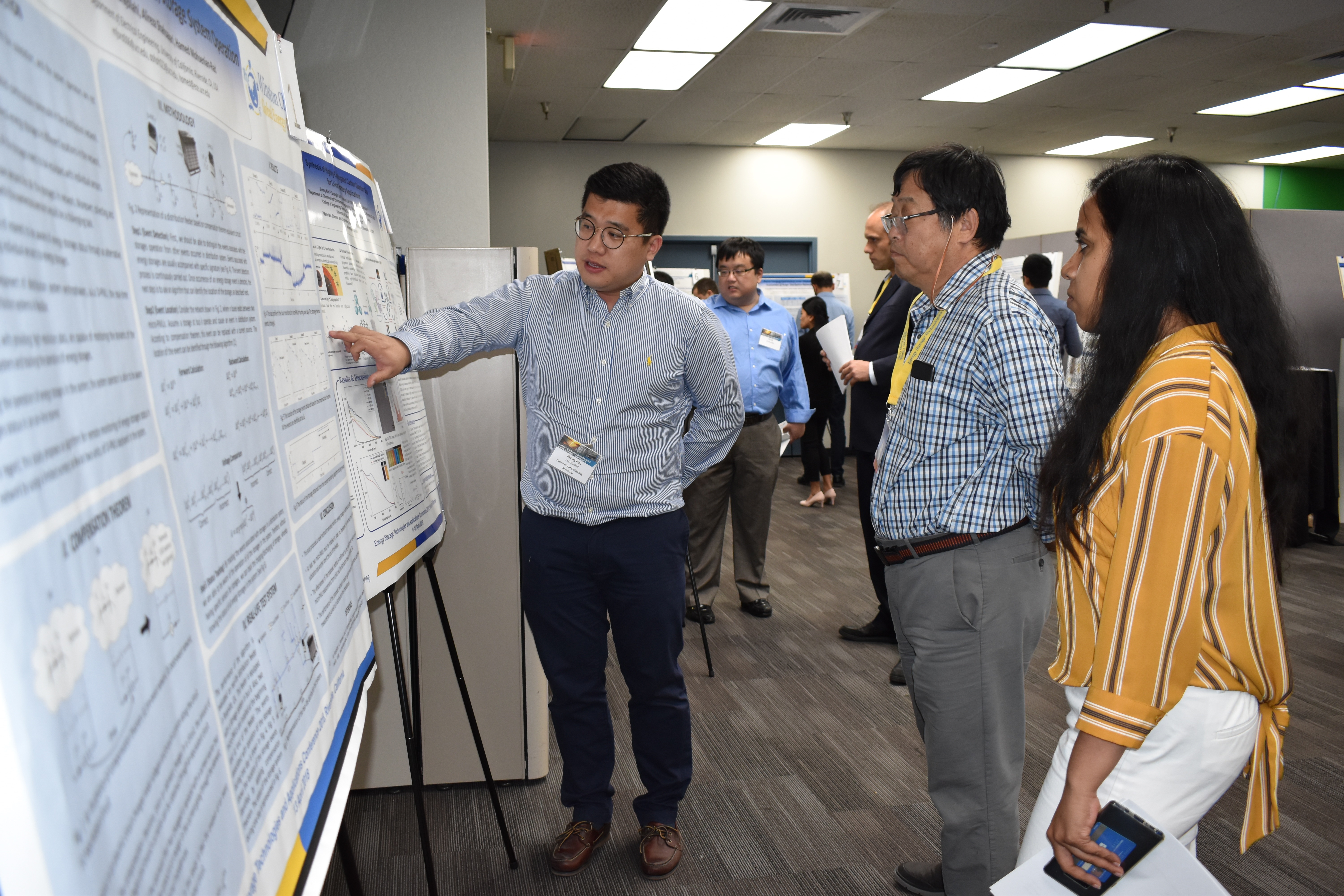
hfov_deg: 61.9
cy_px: 448
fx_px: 1120
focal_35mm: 30
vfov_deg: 43.6
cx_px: 672
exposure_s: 1/100
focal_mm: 20
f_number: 5
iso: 800
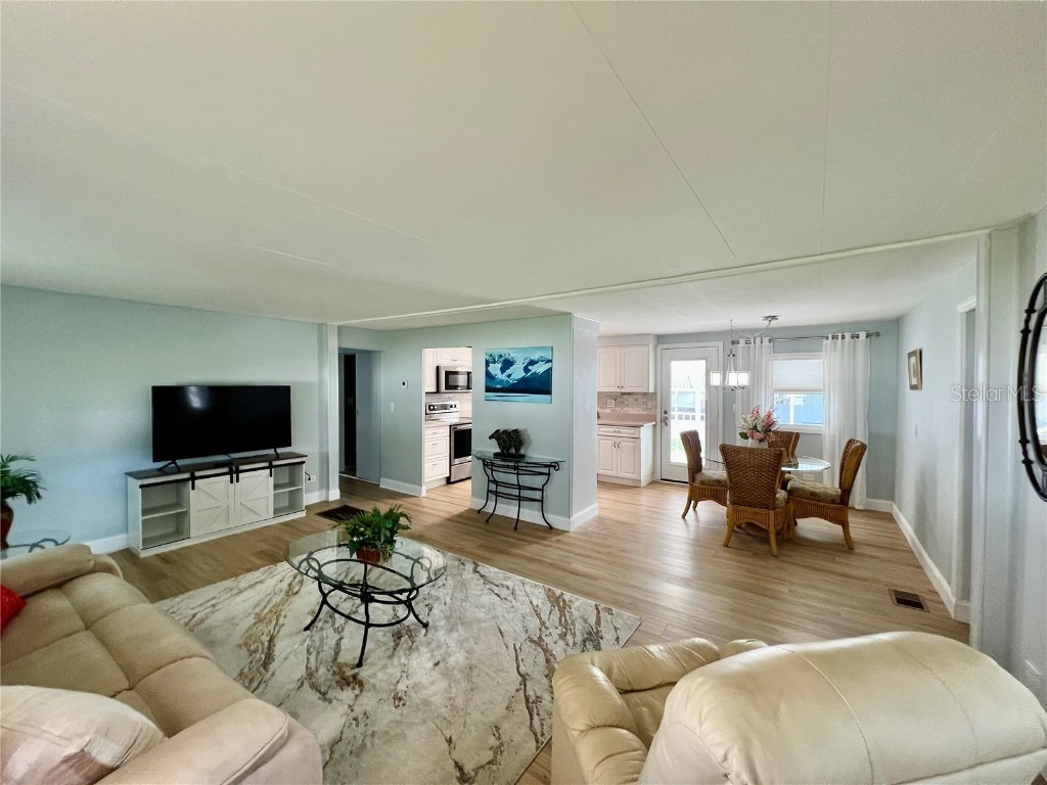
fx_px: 393
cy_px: 392
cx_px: 524
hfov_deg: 106.2
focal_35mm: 13
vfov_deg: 89.9
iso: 250
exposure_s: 1/120
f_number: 1.8
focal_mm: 1.57
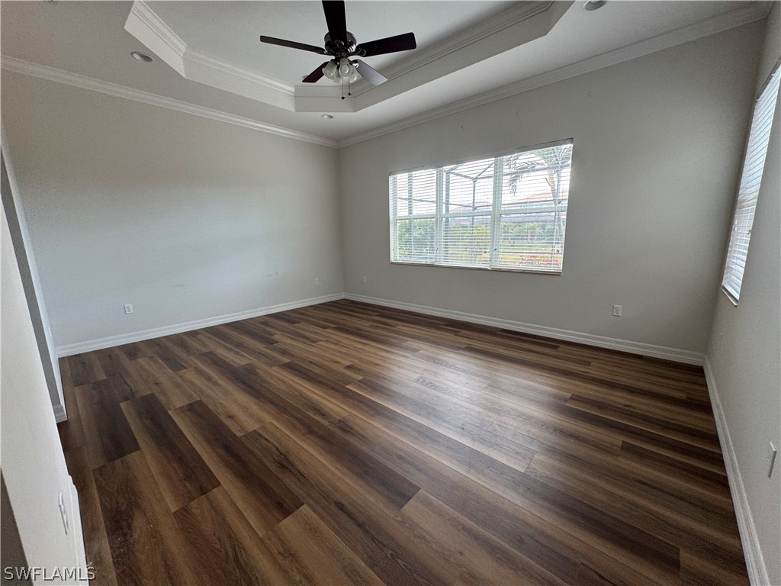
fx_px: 316
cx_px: 390
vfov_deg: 85.7
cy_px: 293
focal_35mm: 14
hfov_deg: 102.1
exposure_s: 1/99
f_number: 2.2
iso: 125
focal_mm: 2.22
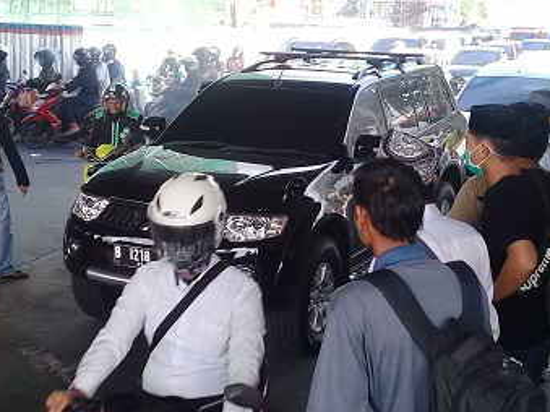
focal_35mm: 64
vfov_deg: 22.9
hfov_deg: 30.3
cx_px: 292
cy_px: 218
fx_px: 1017
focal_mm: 3.3
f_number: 2.2
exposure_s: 1/133
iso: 50
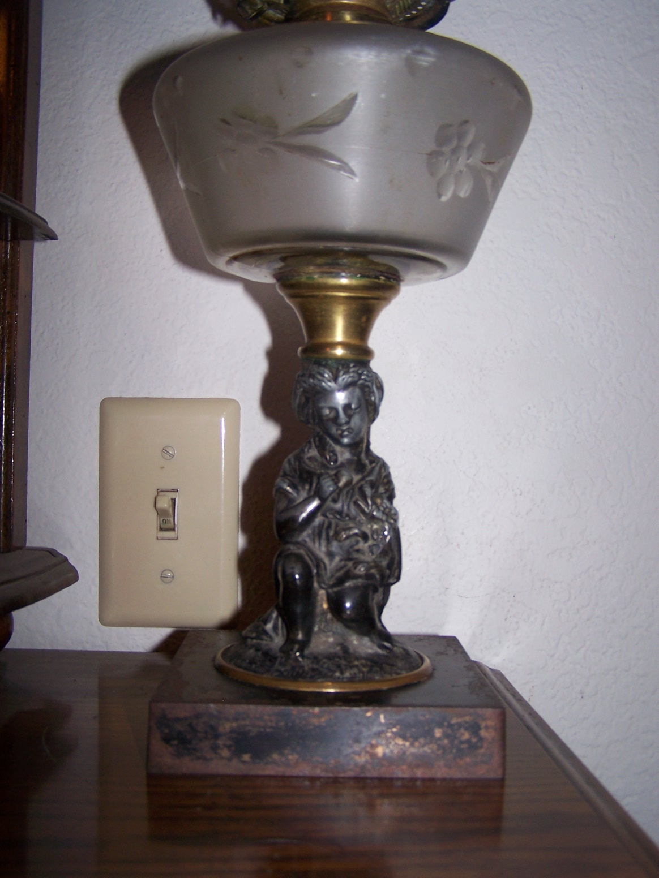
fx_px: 965
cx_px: 330
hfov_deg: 37.7
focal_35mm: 38
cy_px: 439
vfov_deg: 49.0
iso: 80
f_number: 2.8
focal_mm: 6.3
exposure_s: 1/60
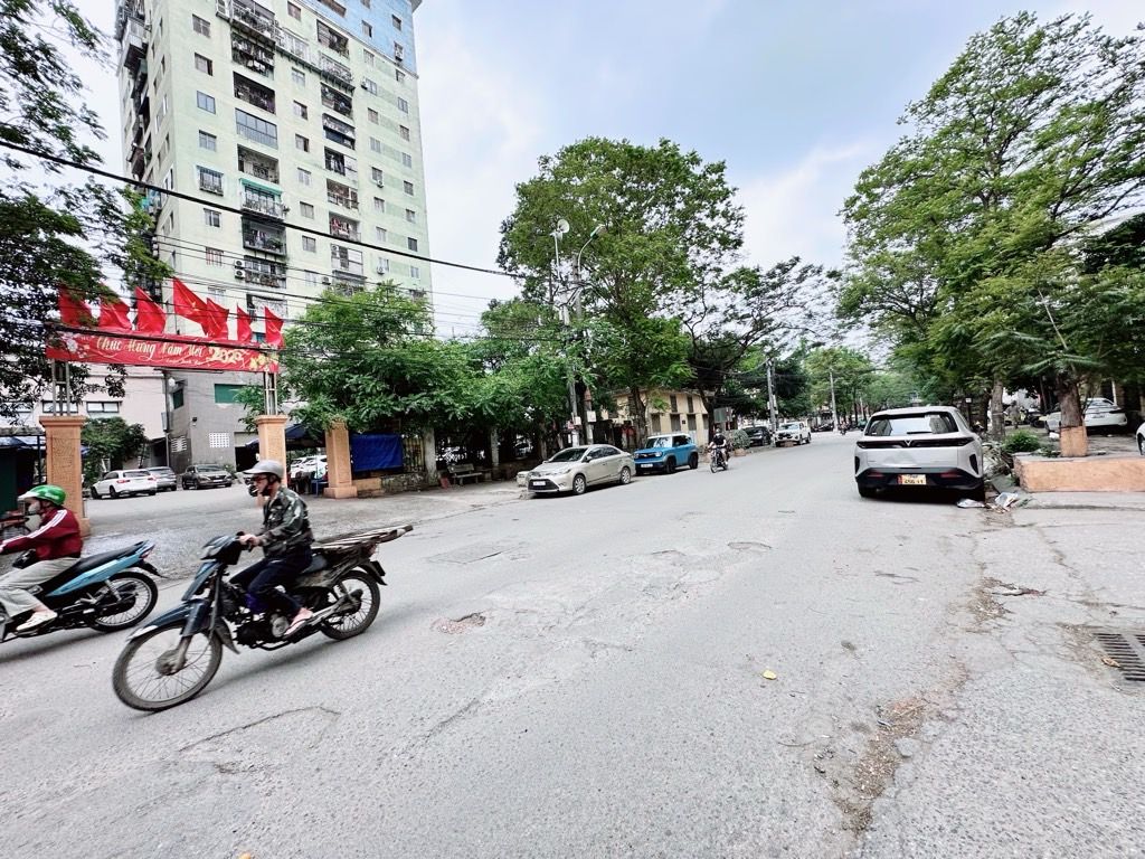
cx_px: 572
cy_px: 430
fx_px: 463
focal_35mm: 14
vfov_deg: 85.7
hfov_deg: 102.1
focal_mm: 2.22
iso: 40
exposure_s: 1/349
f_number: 2.2
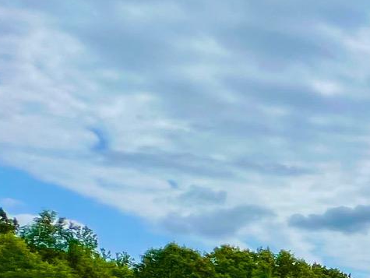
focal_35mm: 56
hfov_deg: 20.2
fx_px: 599
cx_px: 714
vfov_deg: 23.4
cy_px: 354
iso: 32
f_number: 1.8
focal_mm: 1.57
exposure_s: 1/4065
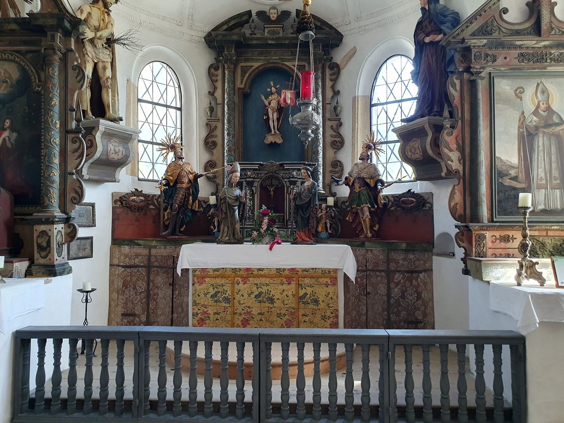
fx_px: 424
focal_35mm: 26
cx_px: 282
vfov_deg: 53.1
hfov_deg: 67.3
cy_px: 212
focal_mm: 4.32
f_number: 2.4
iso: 250
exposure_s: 1/50
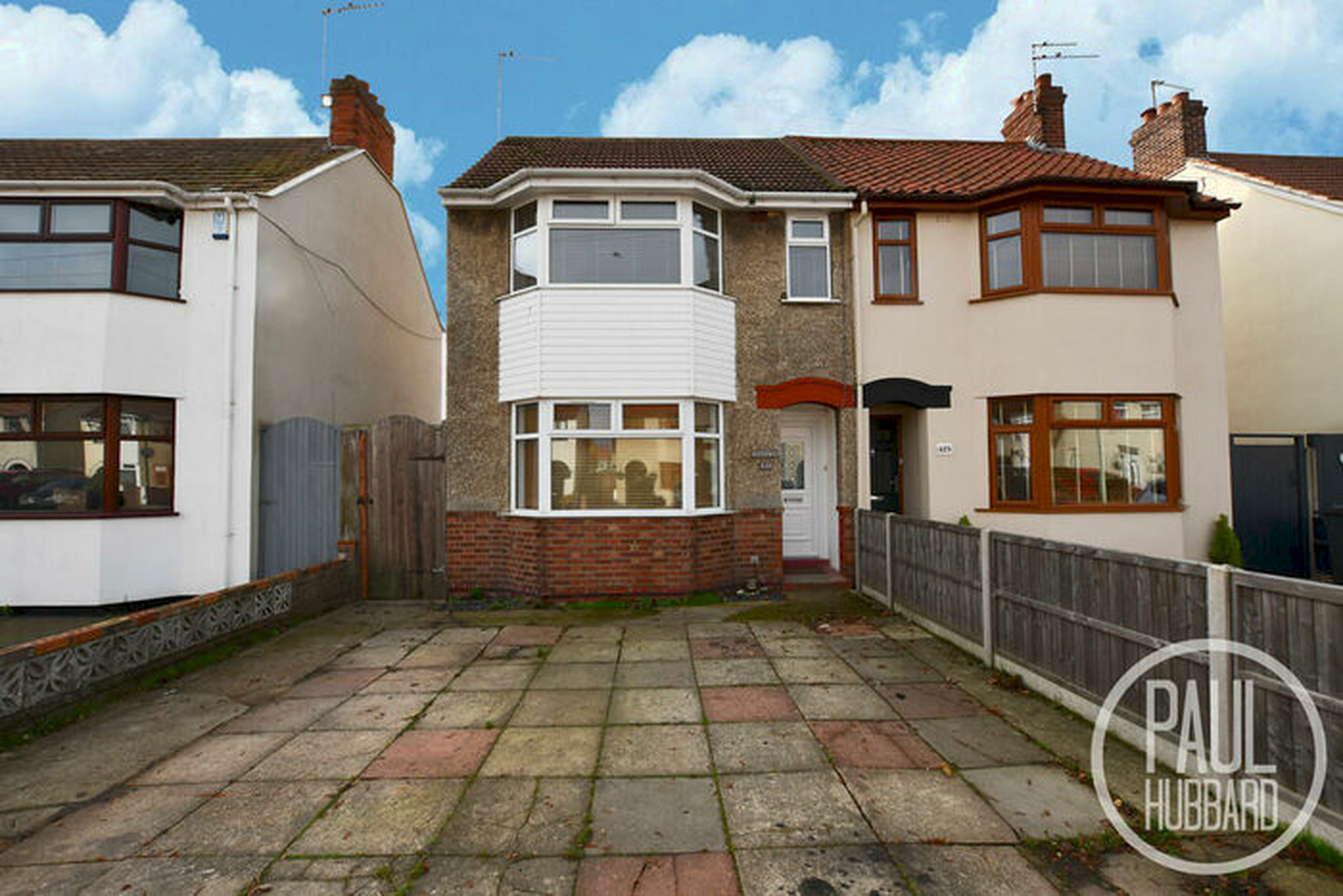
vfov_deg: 77.4
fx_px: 560
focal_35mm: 15
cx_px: 672
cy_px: 448
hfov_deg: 100.4
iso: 160
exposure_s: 1/250
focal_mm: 10
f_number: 8
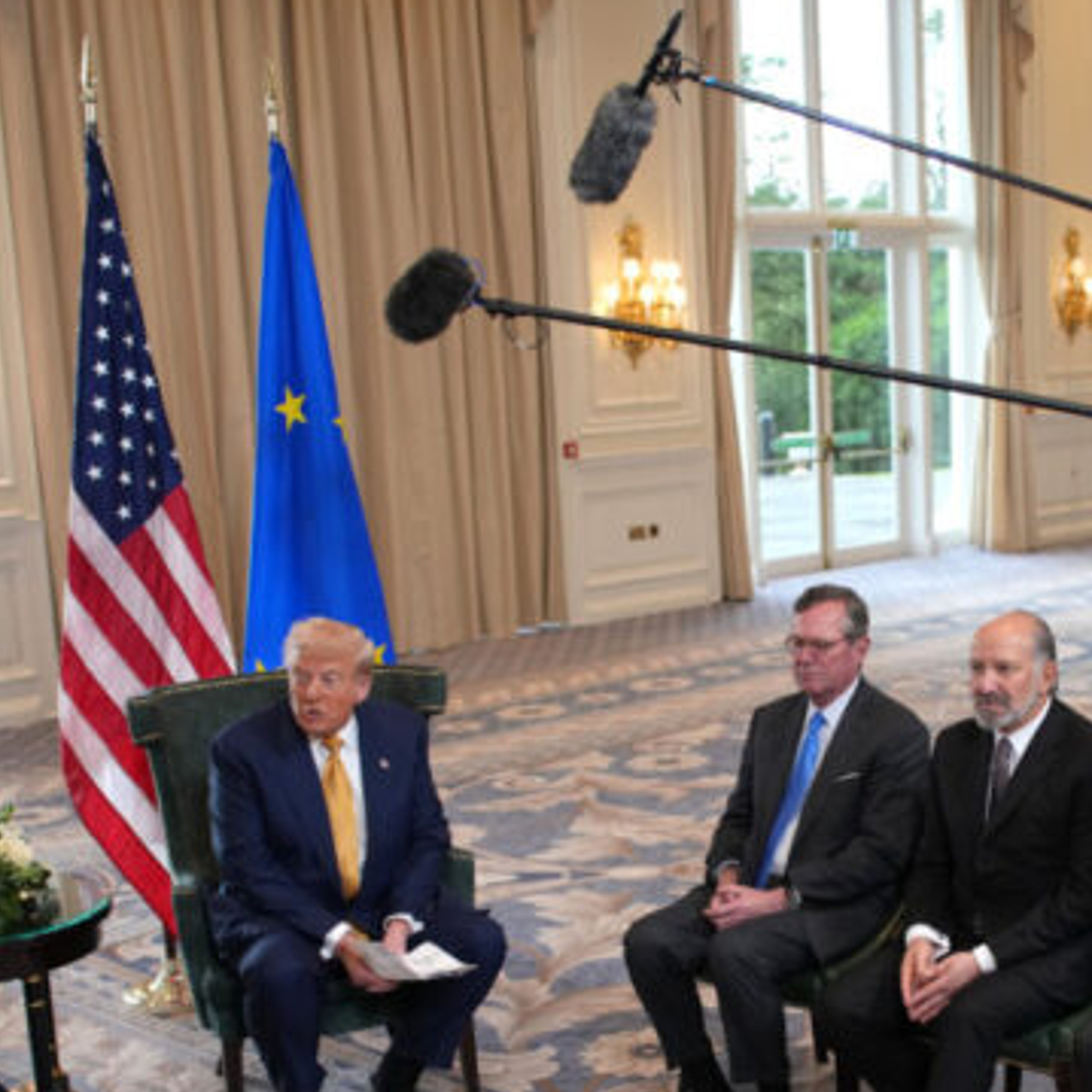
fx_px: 2034
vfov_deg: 29.6
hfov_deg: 29.5
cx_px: 846
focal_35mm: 57
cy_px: 808
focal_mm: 28
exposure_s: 1/1000
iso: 800
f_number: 2
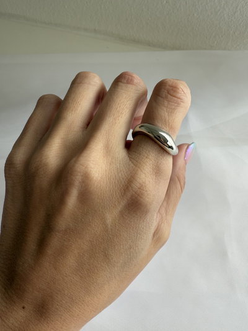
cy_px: 166
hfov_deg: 56.8
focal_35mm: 24
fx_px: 229
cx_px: 124
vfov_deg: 71.6
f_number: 2.2
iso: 40
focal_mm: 2.22
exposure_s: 1/107
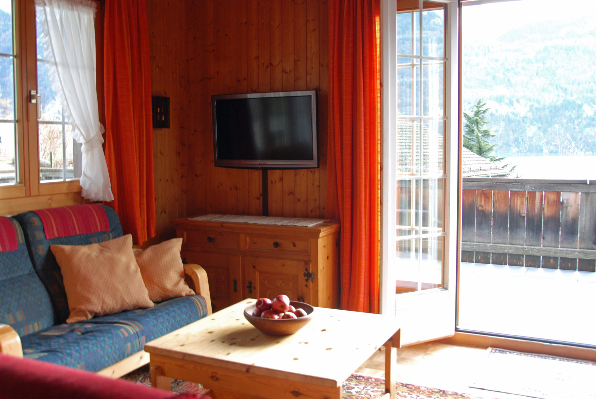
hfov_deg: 54.4
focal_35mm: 35
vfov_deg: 37.9
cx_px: 290
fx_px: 580
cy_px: 175
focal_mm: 20
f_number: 3.8
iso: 360
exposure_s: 1/30
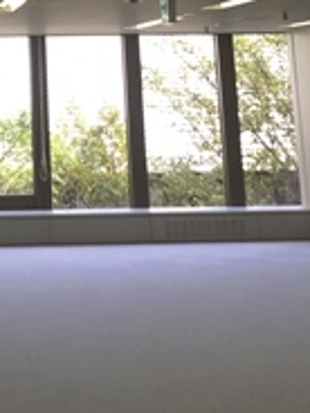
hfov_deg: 14.2
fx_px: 1206
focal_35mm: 101
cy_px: -247
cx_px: -49
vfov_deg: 17.1
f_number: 2.2
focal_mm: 4.15
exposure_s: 1/60
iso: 32
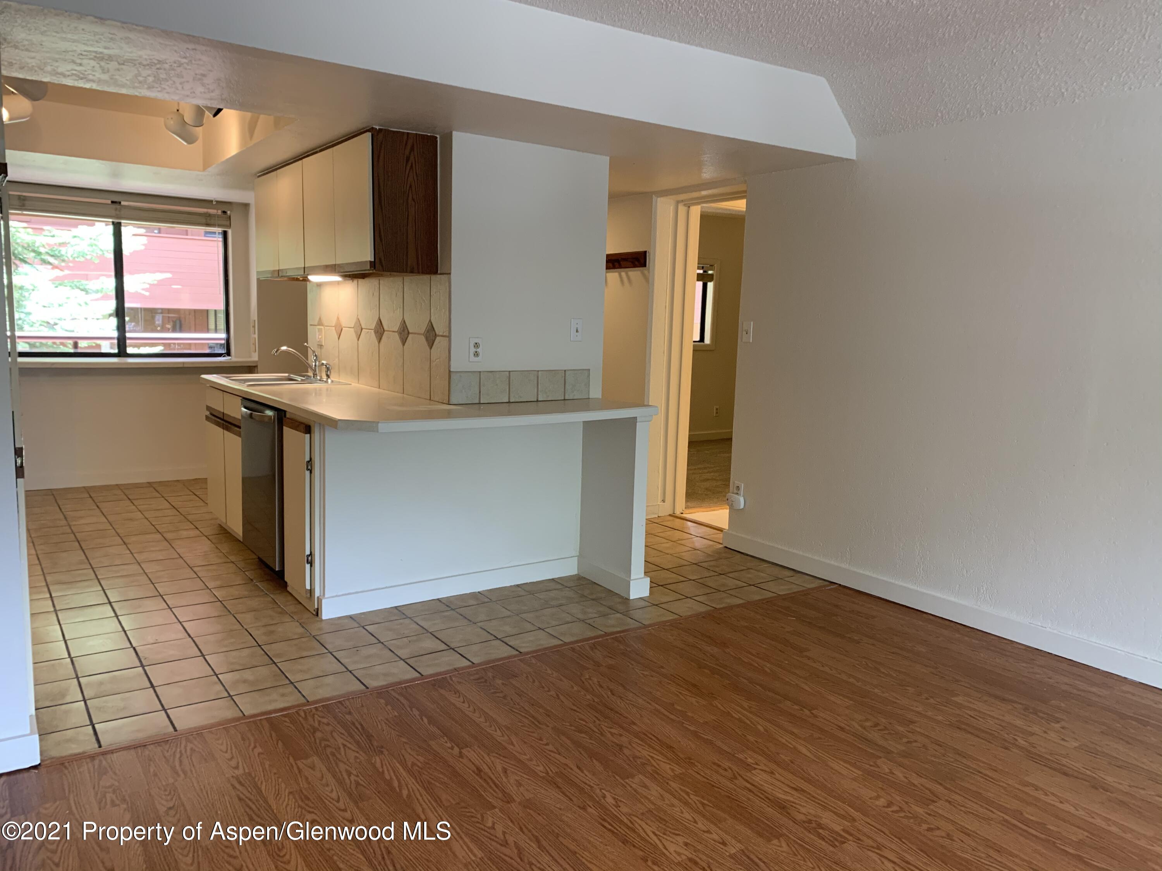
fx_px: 873
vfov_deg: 53.1
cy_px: 436
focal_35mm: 26
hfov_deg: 67.3
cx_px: 581
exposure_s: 1/60
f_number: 1.8
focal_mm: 4.25
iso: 160
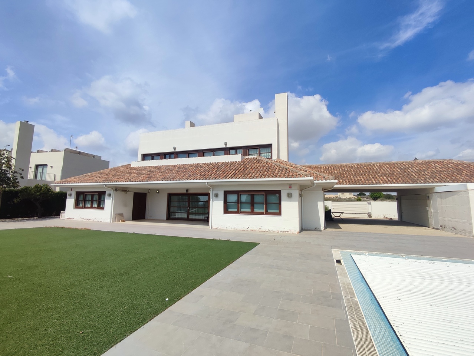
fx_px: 219
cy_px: 178
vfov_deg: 78.2
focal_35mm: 16
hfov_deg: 94.5
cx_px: 237
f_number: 2.2
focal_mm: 1.65
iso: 50
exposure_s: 1/1997
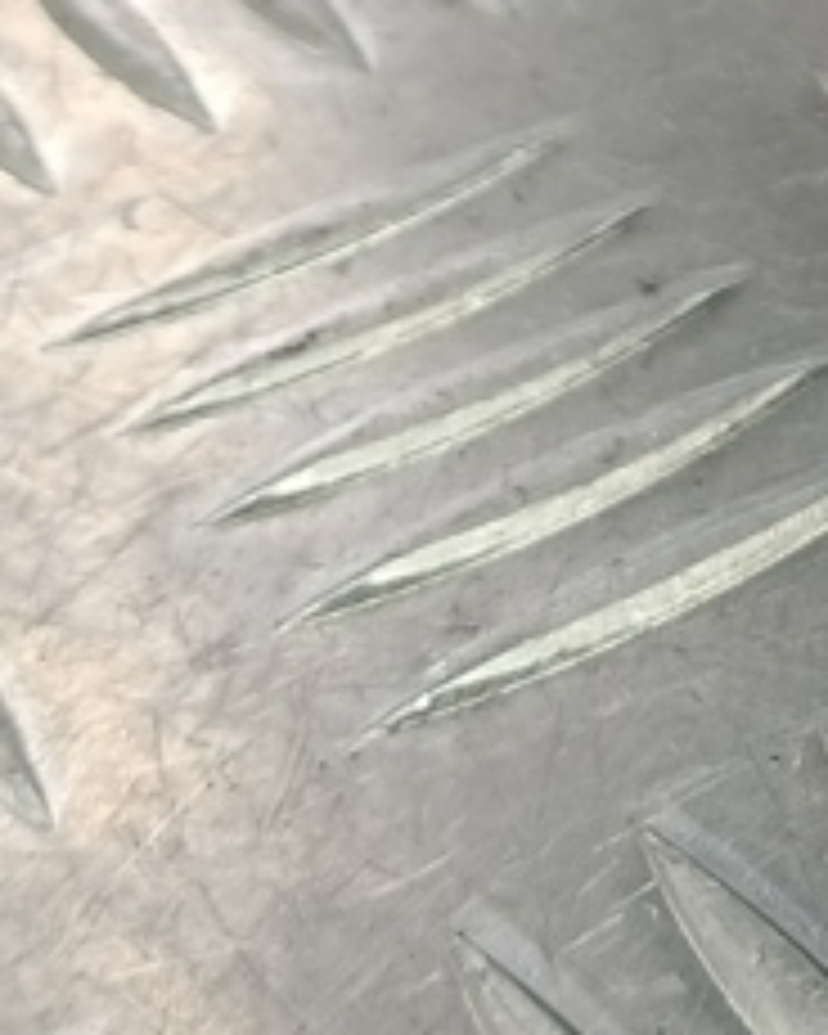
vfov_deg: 17.8
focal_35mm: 100
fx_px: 3063
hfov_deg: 13.7
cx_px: 1508
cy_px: -338
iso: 115
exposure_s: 1/50
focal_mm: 4.11
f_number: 1.6
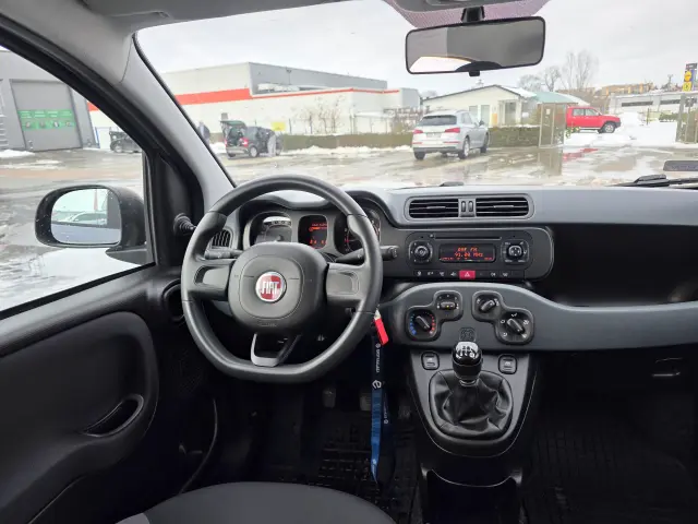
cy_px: 262
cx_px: 349
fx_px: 464
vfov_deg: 58.9
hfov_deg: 73.9
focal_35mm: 23
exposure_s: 1/1325
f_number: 1.7
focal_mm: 6.3
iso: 80
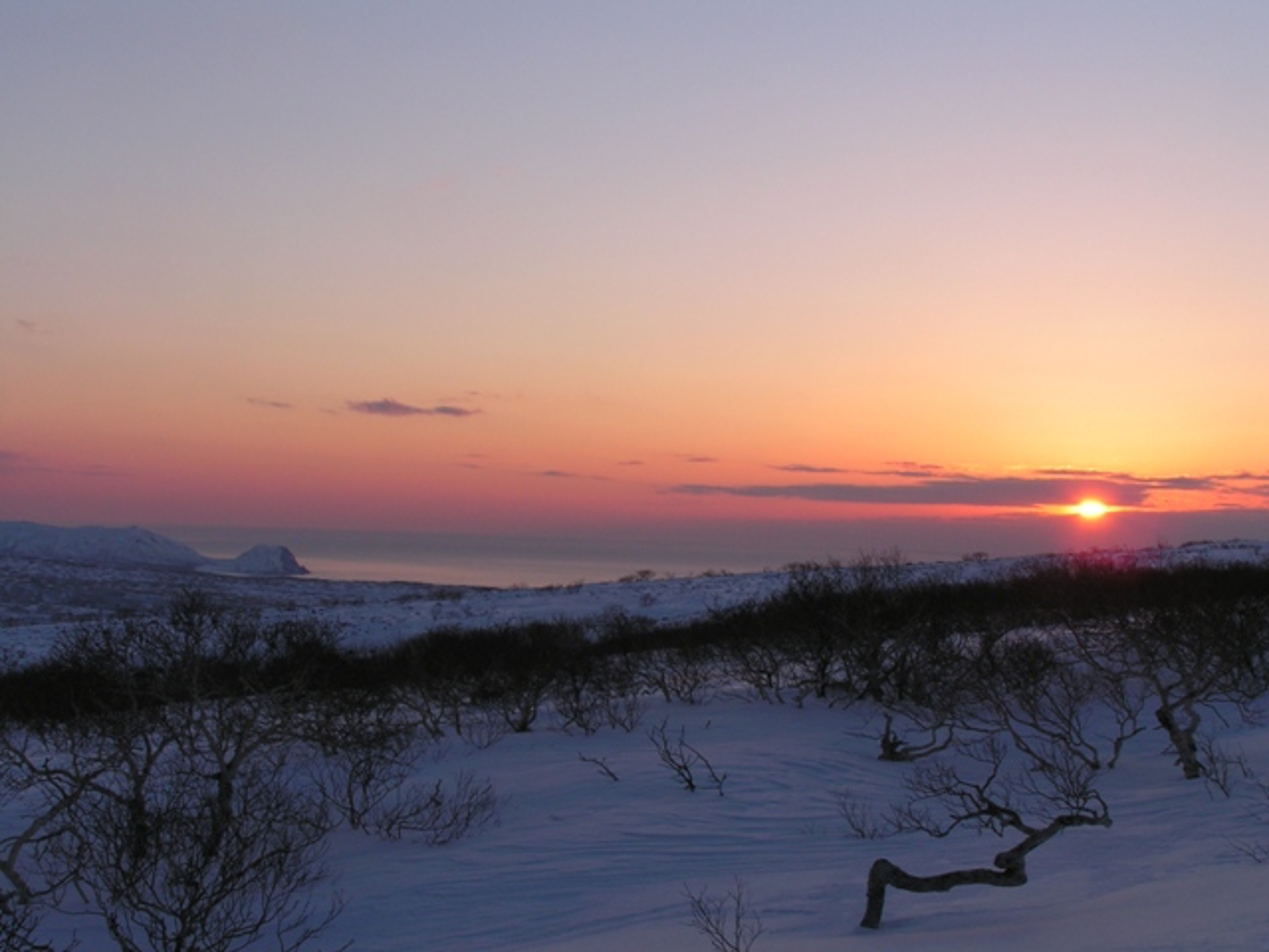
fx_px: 1870
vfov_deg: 28.6
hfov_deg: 37.5
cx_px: 634
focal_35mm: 51
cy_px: 476
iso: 50
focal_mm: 8.6
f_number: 5
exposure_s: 1/160
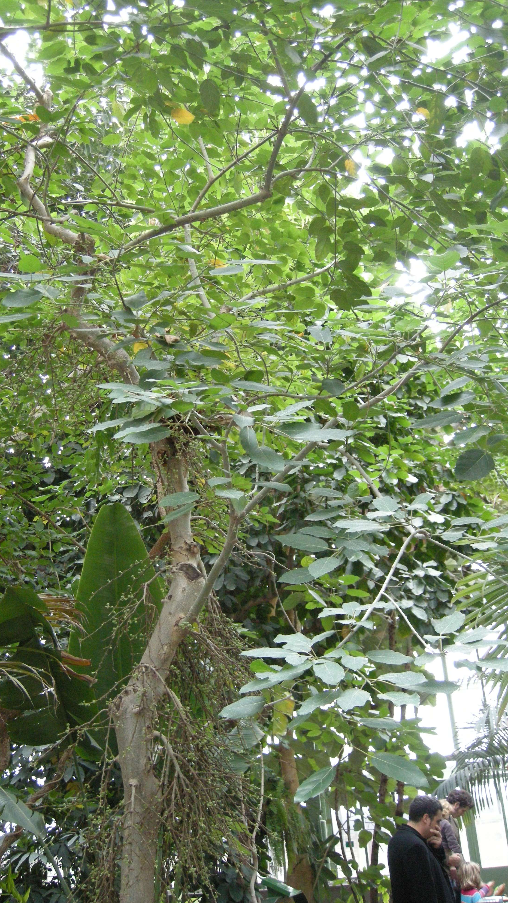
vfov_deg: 51.6
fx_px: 934
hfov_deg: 30.2
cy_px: 457
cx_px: 177
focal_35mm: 39
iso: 400
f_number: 2.7
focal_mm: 7.5
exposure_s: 1/18.7
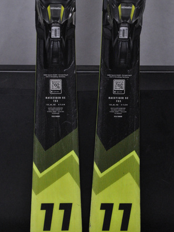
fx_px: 936
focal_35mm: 140
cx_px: 87
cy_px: 118
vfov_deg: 14.1
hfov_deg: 10.6
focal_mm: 85
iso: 3200
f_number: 9.5
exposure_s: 1/125
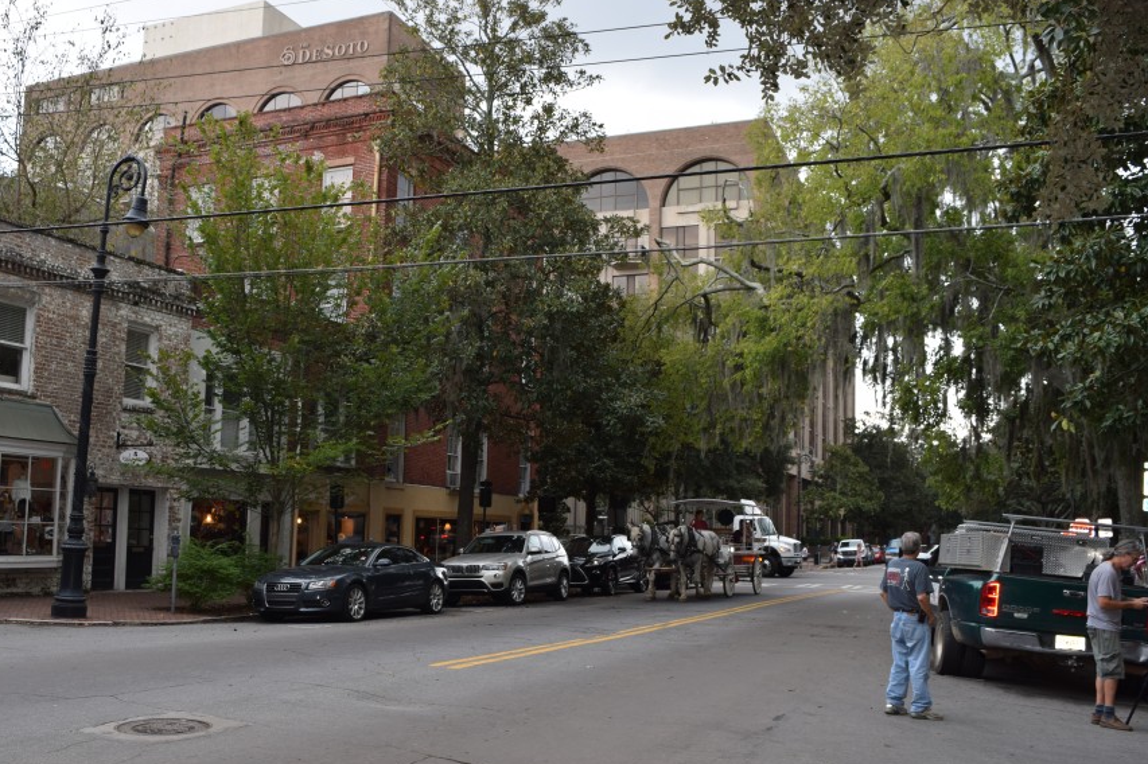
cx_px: 482
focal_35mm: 36
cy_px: 443
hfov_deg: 52.9
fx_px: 1147
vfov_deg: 36.8
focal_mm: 20
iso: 320
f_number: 5.6
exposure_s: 1/125
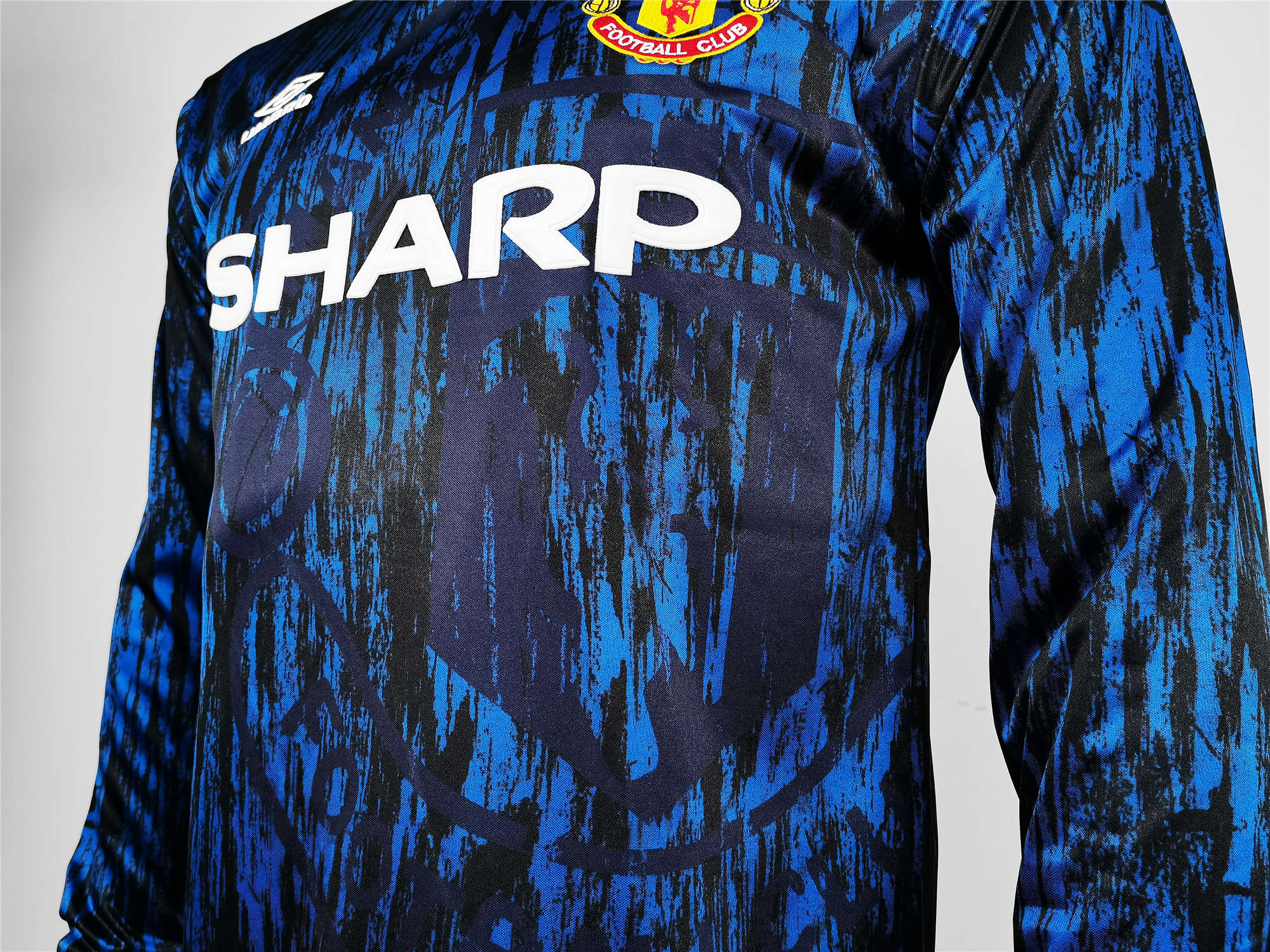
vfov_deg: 48.2
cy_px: 476
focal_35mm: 29
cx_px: 635
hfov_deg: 61.7
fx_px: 1064
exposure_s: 1/60
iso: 160
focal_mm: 5.58
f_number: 1.8
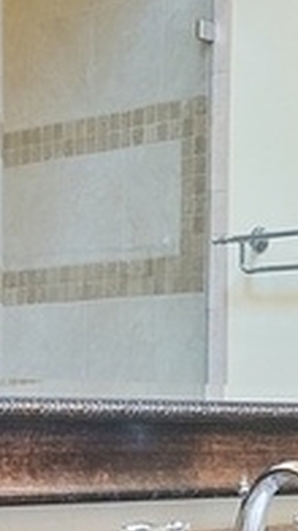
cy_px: 485
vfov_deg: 20.1
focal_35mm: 104
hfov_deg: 11.5
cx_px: 289
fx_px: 1463
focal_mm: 12
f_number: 8
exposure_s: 1/5
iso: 400
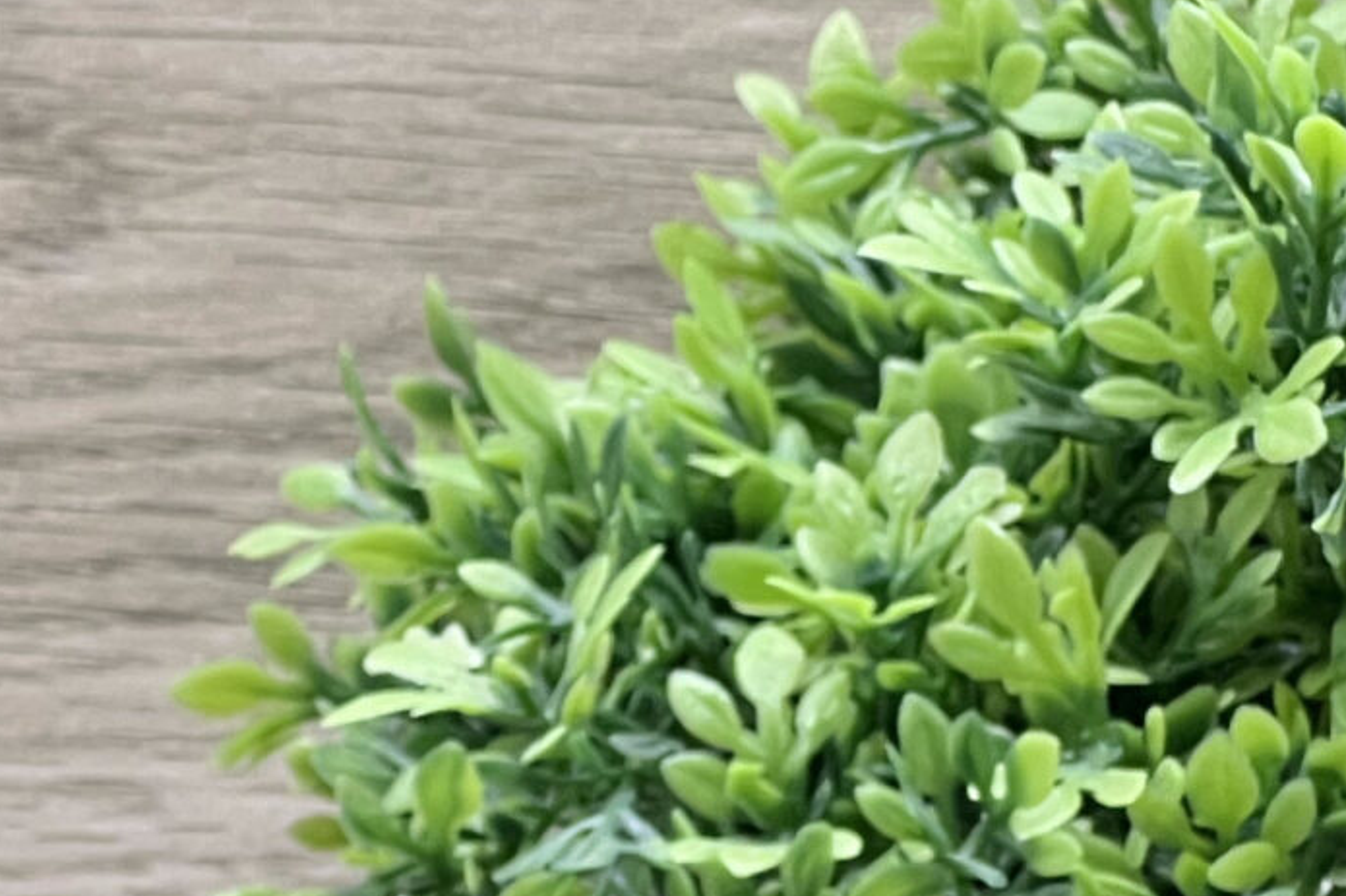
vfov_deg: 4.6
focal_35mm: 295
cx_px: -554
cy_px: 1235
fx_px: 11026
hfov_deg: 6.9
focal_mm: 9
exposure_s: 1/100
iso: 125
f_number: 2.8
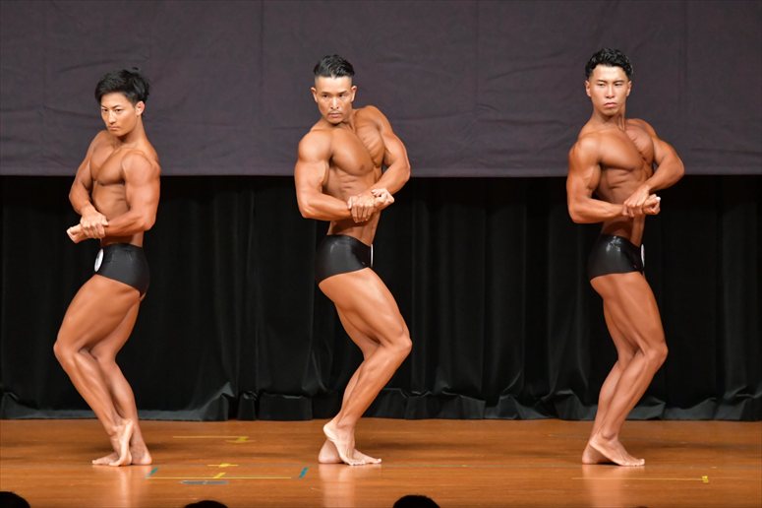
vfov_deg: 5.1
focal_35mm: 270
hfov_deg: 7.6
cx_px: 381
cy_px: 254
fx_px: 5712
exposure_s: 1/400
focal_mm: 180
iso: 6400
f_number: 5.6
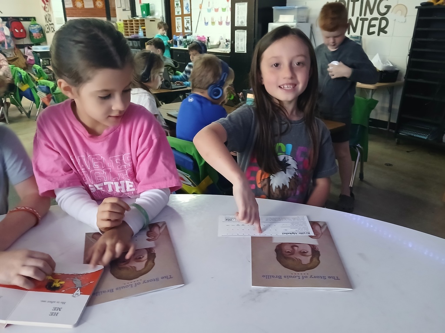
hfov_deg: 67.3
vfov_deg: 53.1
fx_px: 334
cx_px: 222
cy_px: 166
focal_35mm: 26
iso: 500
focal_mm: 3.98
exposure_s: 1/24
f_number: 1.8
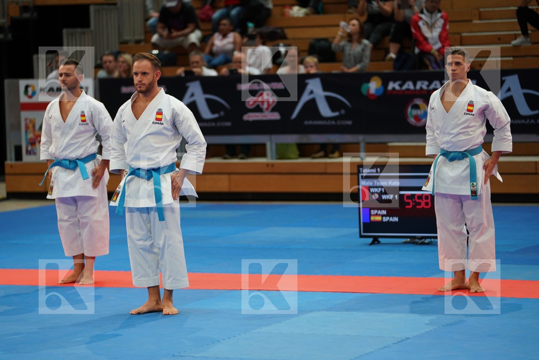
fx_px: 1991
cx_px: 270
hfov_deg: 15.4
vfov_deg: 10.3
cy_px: 180
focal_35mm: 133
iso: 800
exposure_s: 1/500
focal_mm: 133
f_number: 2.8
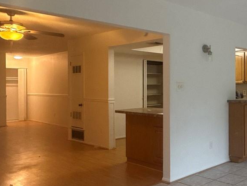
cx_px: 250
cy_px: 85
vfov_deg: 36.8
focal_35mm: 39
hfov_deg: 41.3
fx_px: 278
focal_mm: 2.22
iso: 320
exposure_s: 1/60
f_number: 2.2
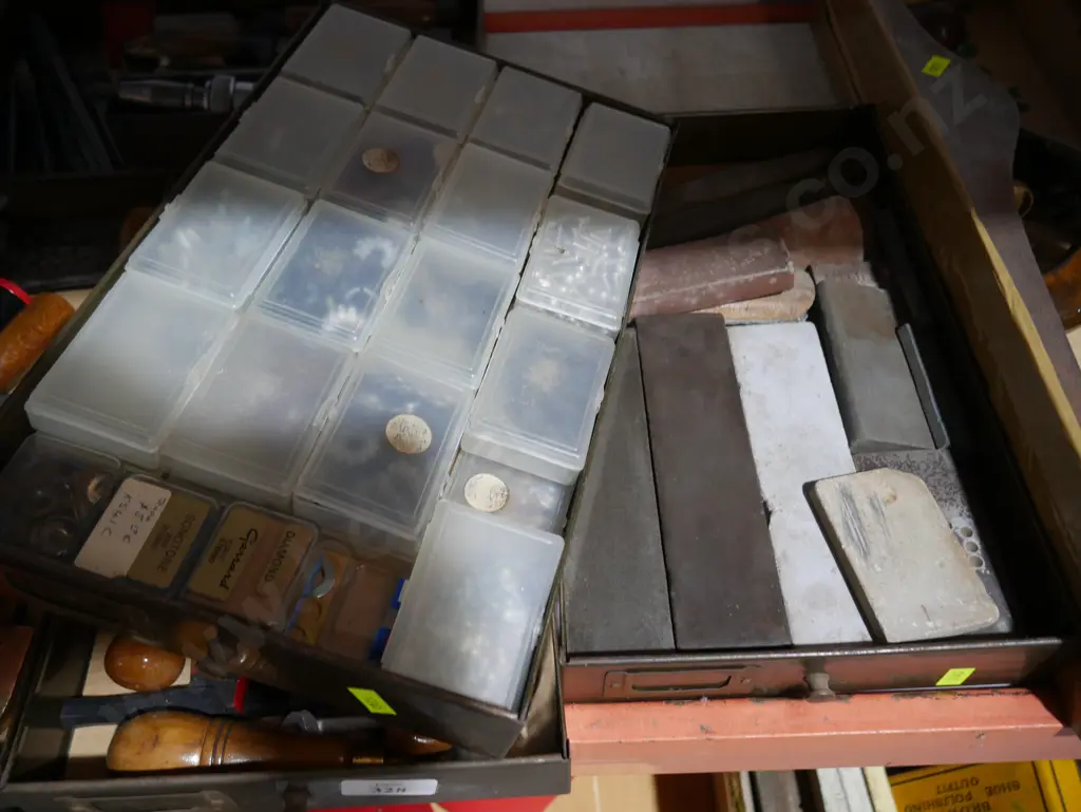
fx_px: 875
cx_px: 540
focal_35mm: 28
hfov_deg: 63.4
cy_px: 406
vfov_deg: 49.8
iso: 500
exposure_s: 1/60
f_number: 3.5
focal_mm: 14
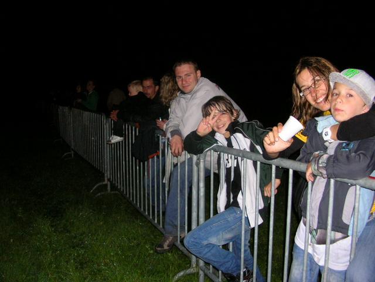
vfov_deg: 40.7
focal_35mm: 35
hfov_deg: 52.6
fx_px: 379
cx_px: 188
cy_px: 141
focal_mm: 5.8
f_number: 2.8
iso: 130
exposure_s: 1/60.1
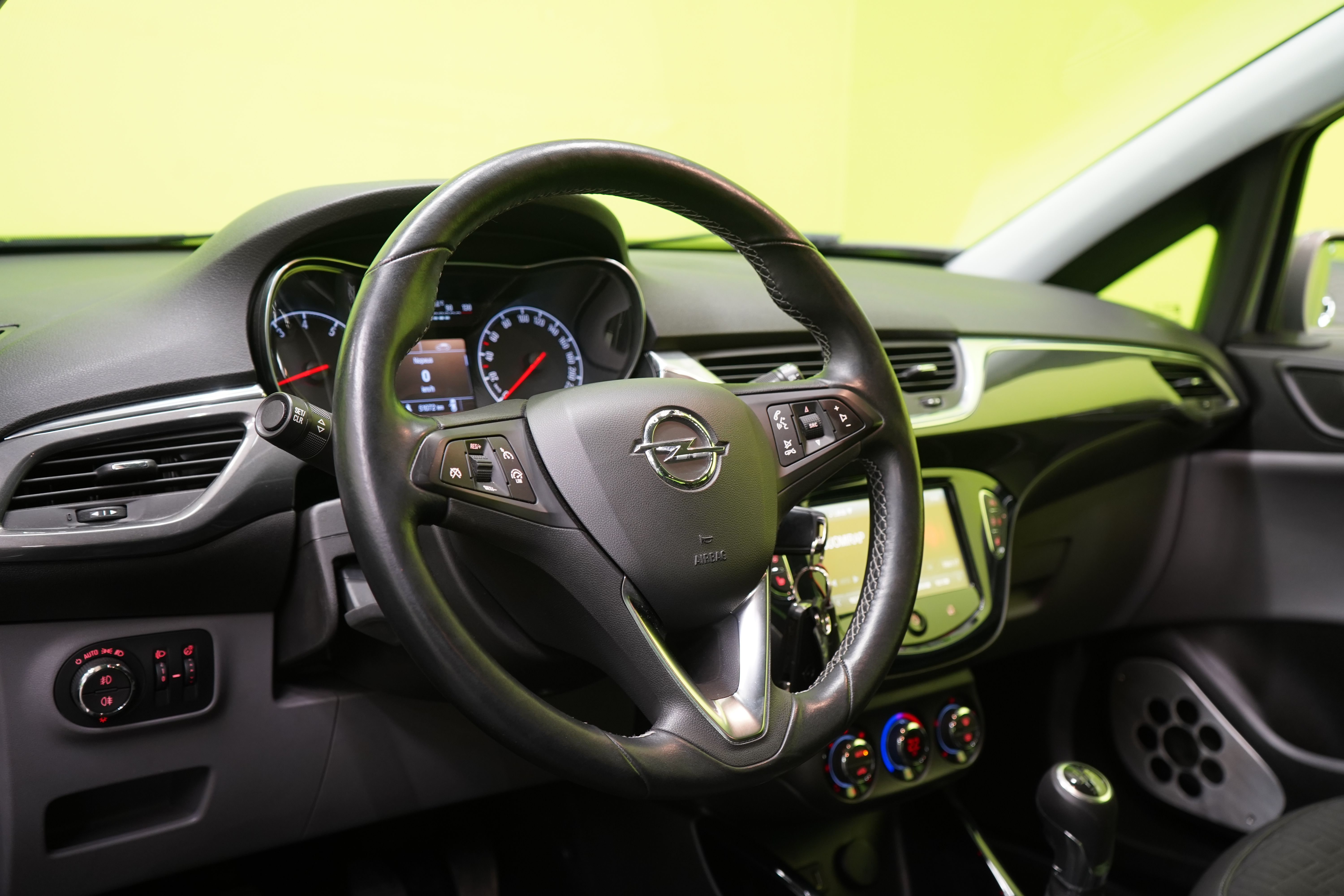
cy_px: 448
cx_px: 672
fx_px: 1344
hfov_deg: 53.1
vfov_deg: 36.9
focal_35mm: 36
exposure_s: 1/20
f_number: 5
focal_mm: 36
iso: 1250
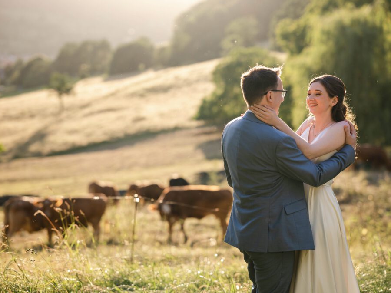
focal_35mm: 93
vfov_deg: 15.9
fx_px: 1050
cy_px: 145
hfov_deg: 21.1
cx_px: 219
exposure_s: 1/1000
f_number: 2.5
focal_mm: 85
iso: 160
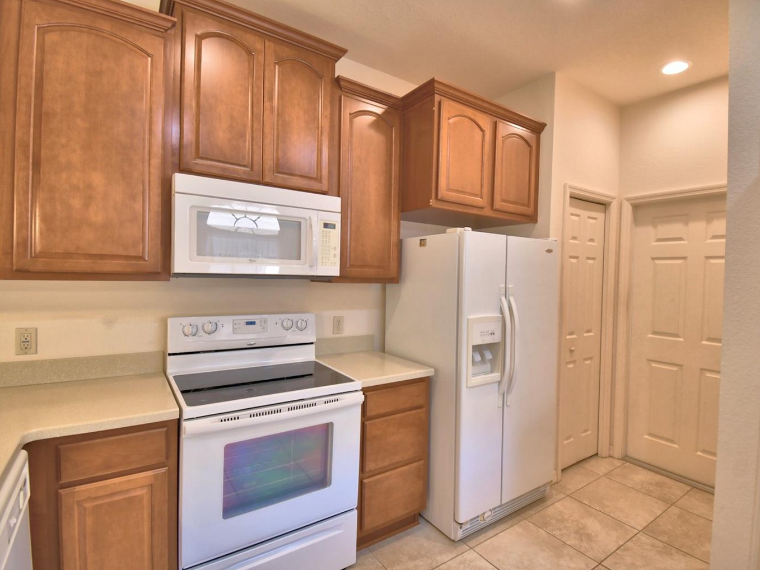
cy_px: 286
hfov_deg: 90.9
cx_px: 408
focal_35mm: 17
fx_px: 373
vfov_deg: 74.7
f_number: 4.5
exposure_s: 1/50
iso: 400
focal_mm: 10
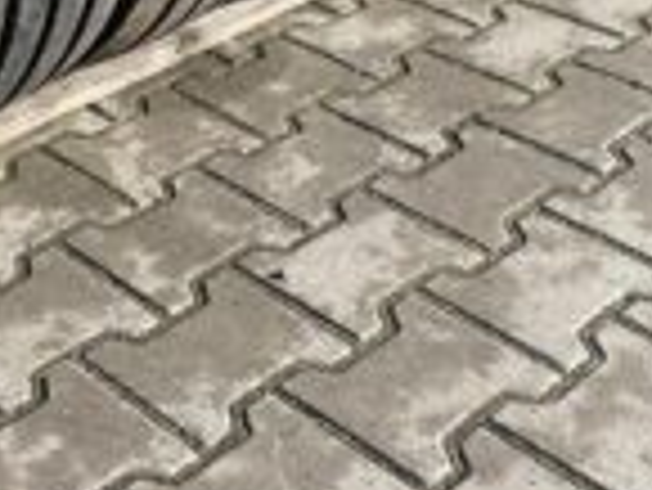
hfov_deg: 24.1
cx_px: -9
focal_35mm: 77
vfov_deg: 18.3
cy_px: -83
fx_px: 1452
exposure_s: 1/981
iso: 32
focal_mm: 4.25
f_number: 1.8
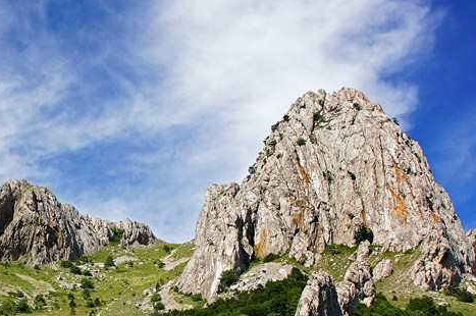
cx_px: 78
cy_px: 255
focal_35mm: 81
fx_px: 1070
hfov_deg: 24.6
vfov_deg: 16.7
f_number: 9
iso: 400
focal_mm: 28
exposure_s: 1/250
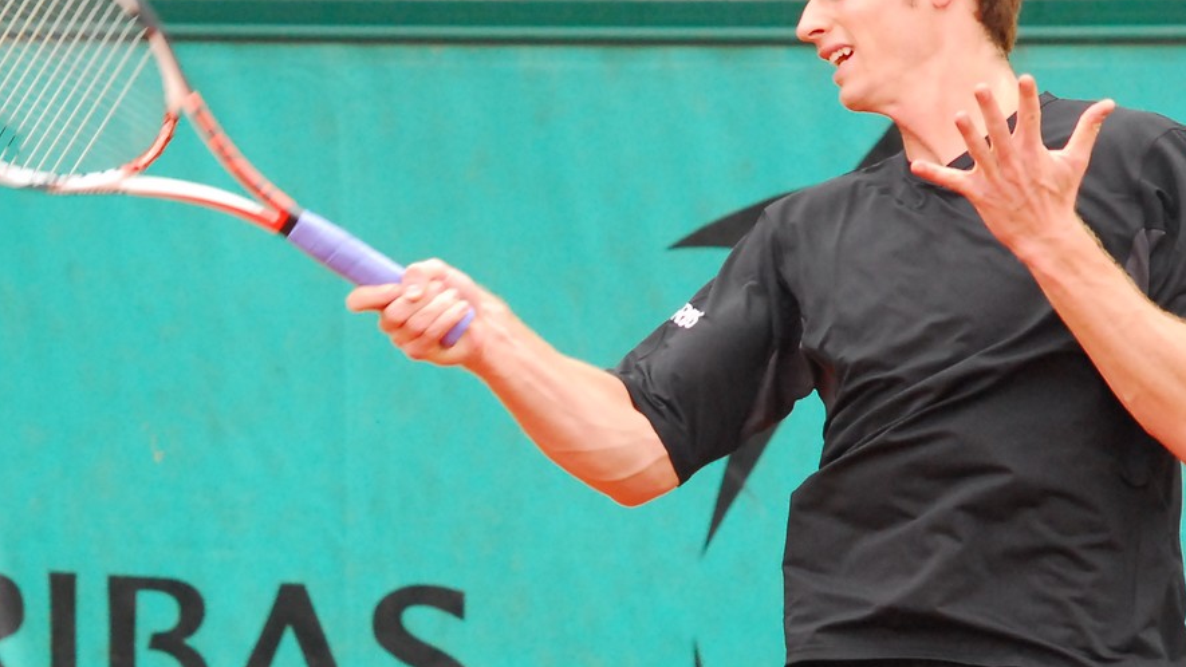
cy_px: 659
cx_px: 267
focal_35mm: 482
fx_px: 15159
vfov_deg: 2.5
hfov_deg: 4.5
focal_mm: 140
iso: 800
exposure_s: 1/800
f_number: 5
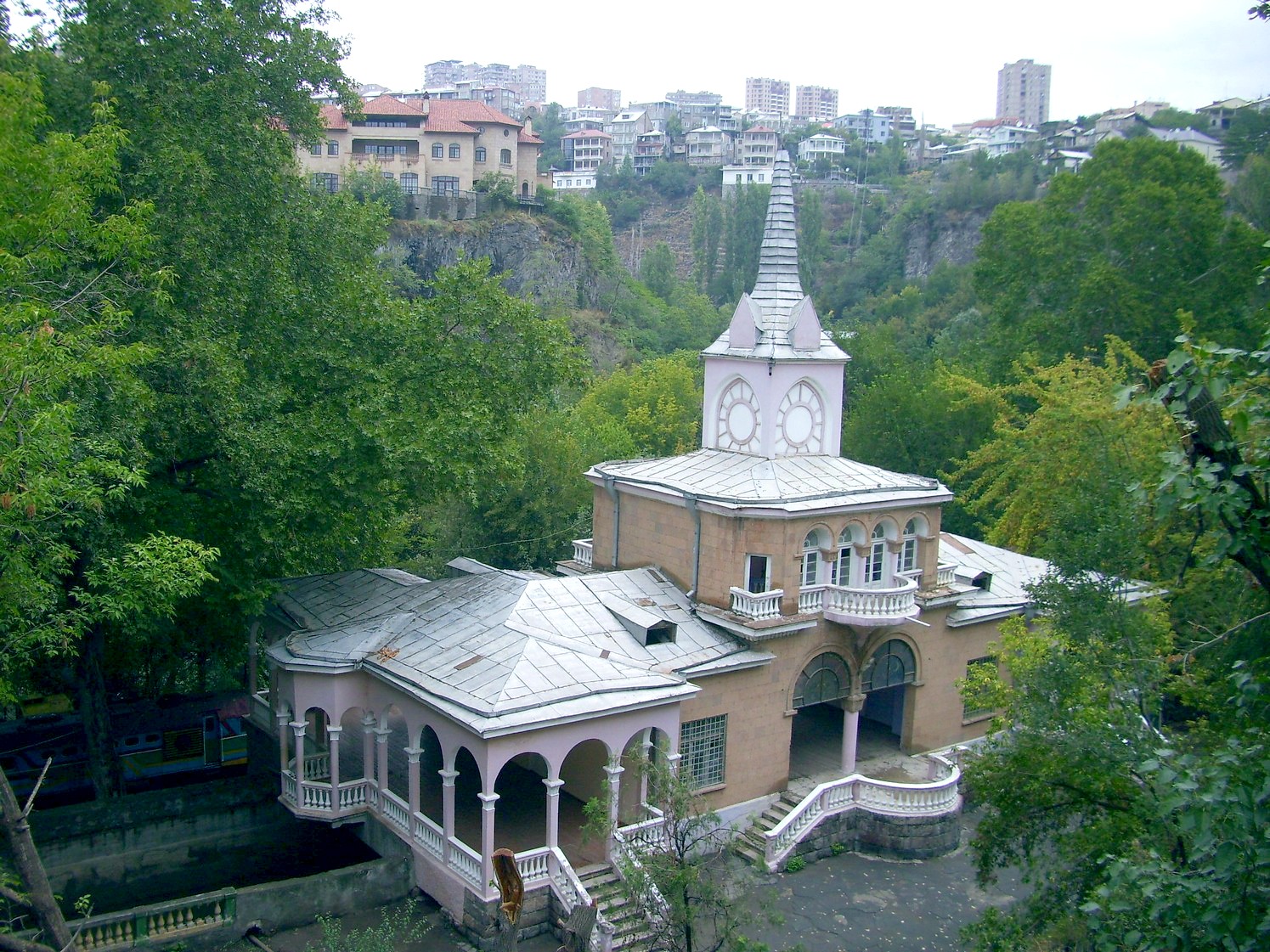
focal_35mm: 34
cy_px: 476
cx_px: 635
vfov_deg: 41.8
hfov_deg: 54.0
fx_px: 1247
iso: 80
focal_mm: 5.7
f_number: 2.9
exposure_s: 1/250
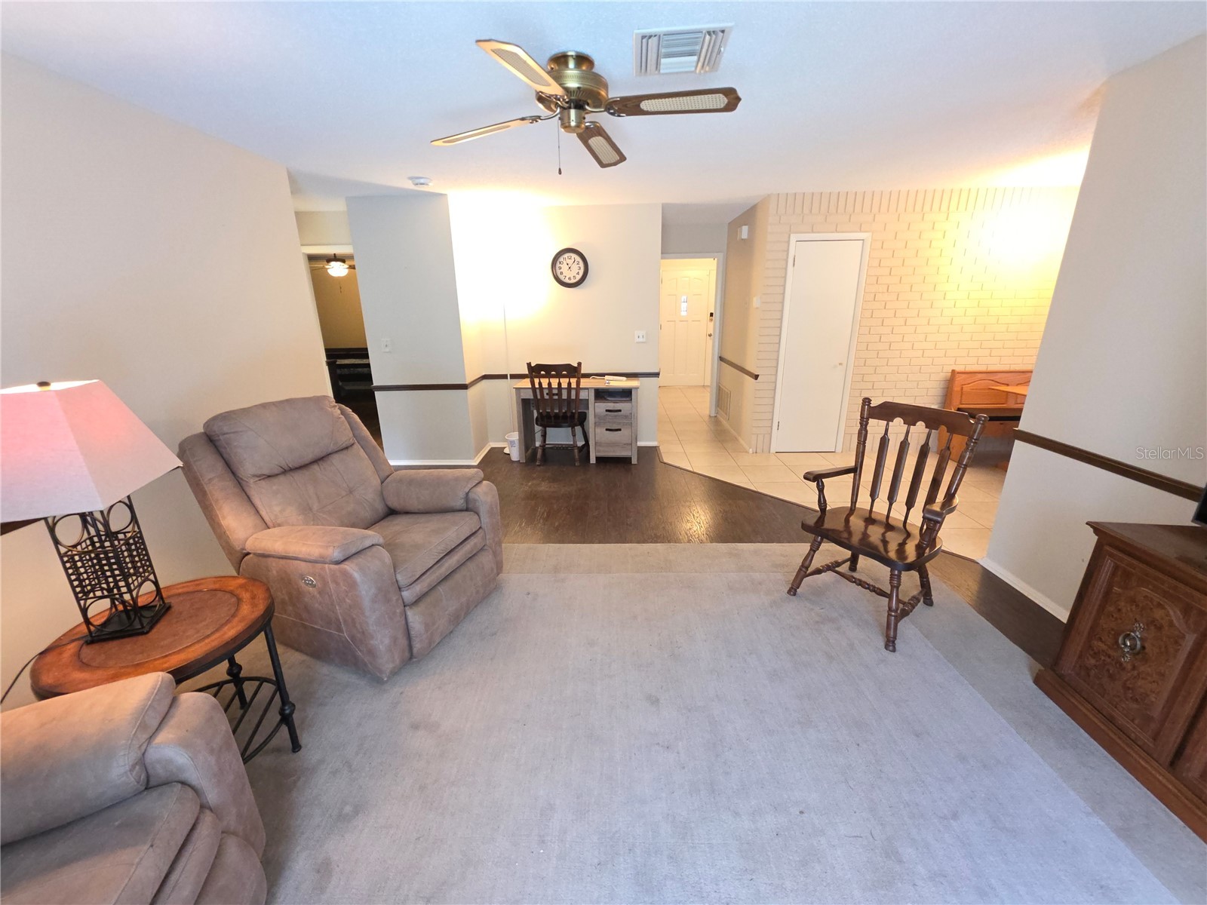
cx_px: 604
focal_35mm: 13
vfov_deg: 89.9
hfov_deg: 106.2
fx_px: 453
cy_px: 452
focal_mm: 2.2
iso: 250
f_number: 1.9
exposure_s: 1/40
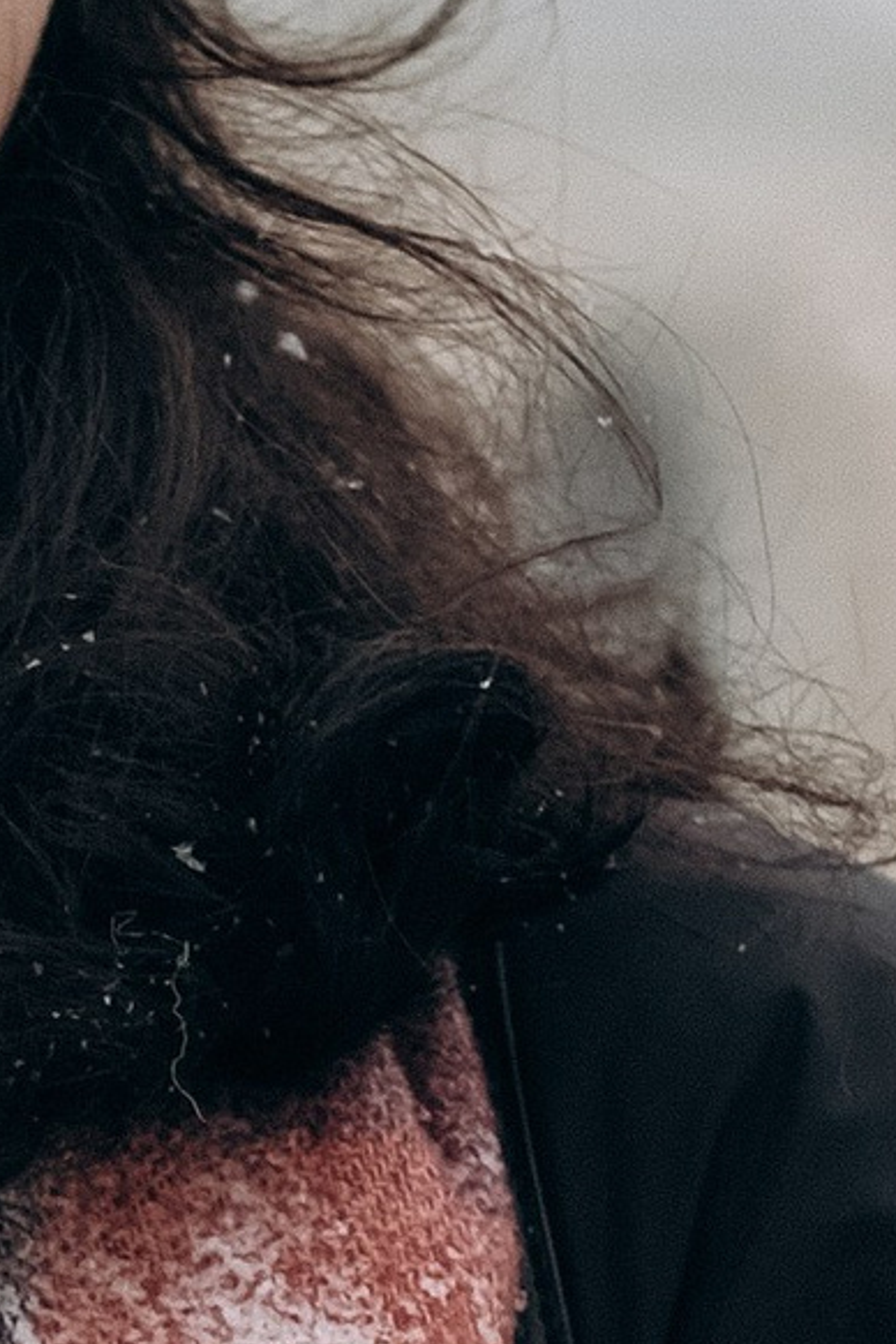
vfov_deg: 6.9
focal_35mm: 297
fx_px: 11087
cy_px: 1194
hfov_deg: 4.6
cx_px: -550
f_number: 1.6
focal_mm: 30
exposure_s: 1/1000
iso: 200
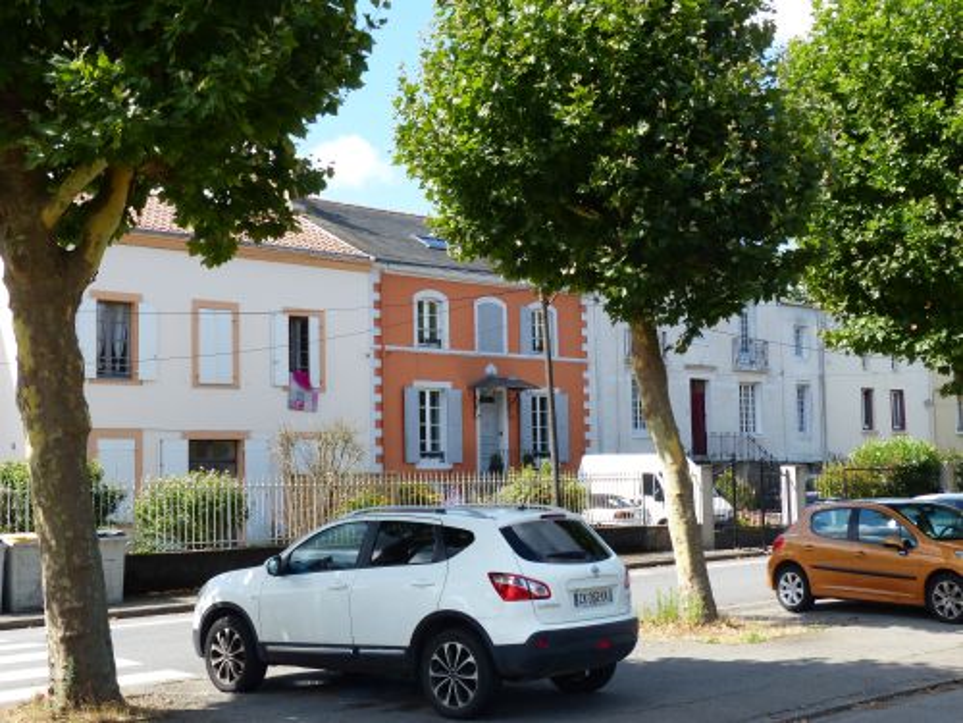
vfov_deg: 29.7
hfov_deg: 38.9
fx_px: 1363
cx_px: 482
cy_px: 362
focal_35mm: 49
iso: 100
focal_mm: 8.7
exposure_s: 1/400
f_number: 4
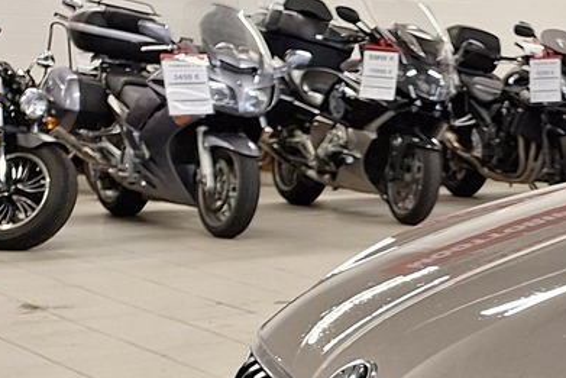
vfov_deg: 15.1
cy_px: 430
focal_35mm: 88
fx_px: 1384
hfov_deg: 18.2
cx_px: 1026
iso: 64
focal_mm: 5.54
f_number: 1.8
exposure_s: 1/50
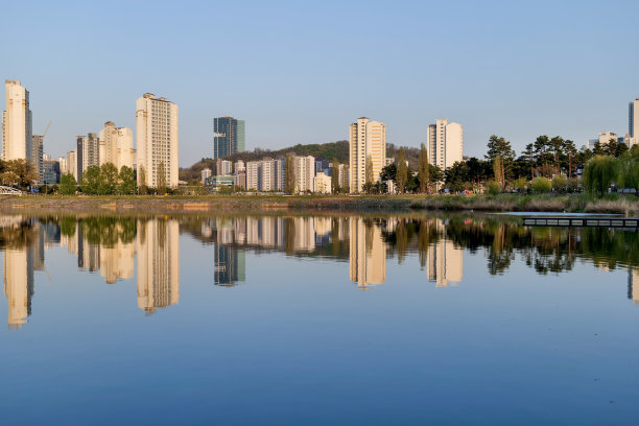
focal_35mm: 40
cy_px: 213
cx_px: 320
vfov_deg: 33.4
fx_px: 710
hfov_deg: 48.5
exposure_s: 1/200
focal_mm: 40
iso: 100
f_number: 6.3
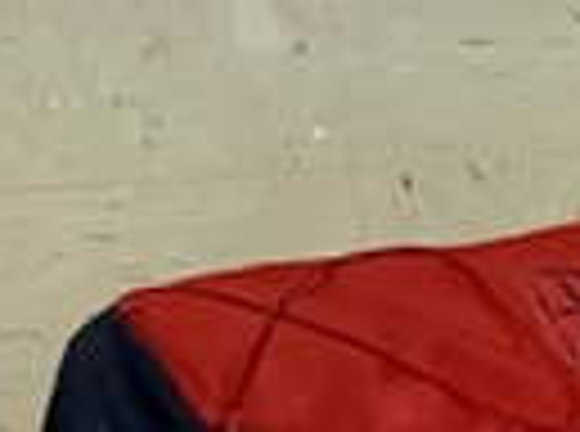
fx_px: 3726
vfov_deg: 6.0
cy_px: 1440
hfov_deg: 8.2
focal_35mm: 223
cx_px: 1358
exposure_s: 1/60
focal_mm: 3.99
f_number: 1.8
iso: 80
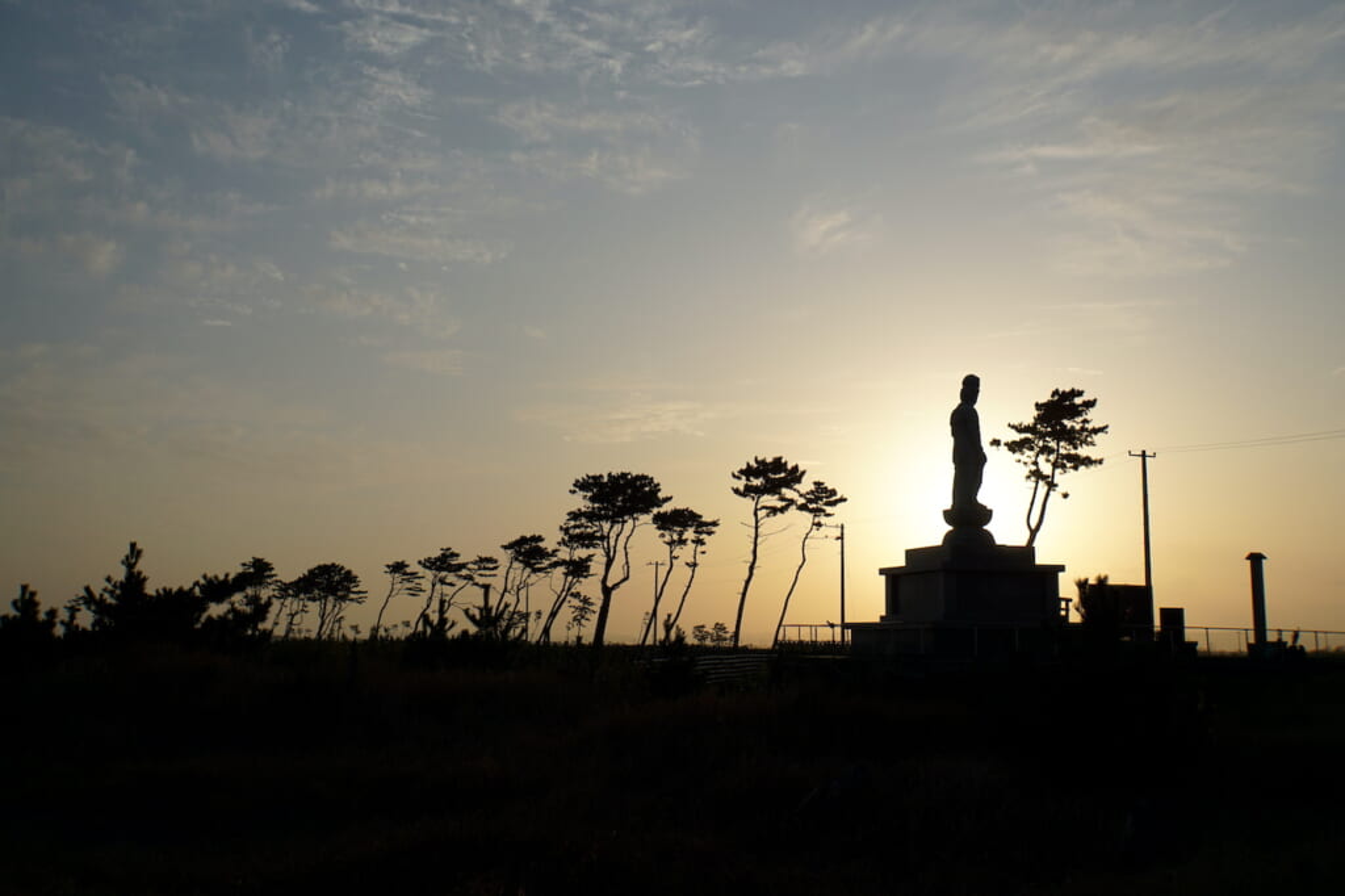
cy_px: 448
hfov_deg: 53.1
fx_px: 1344
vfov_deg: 36.8
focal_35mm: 36
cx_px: 672
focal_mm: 24
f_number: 4.5
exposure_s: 1/2500
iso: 100
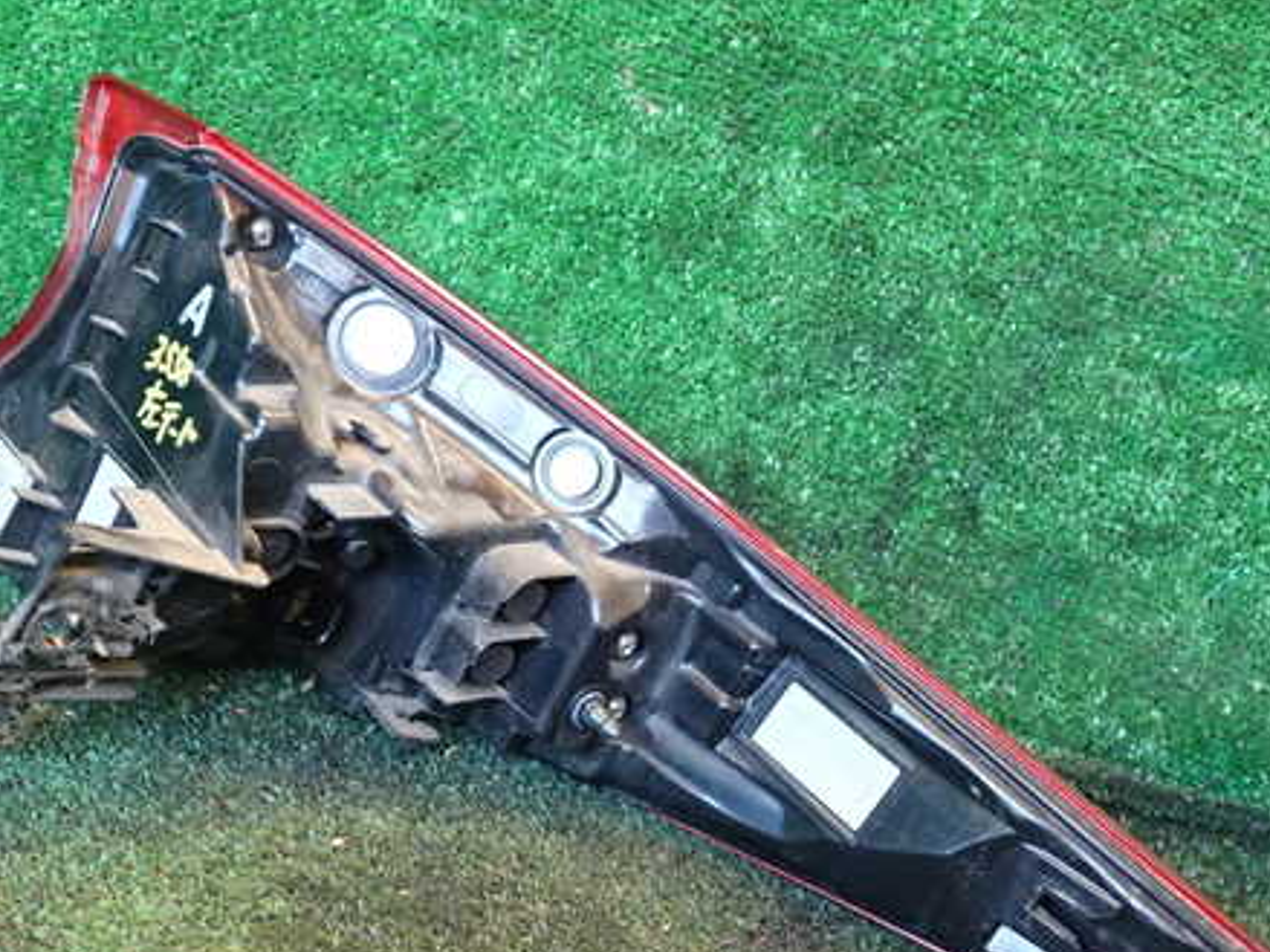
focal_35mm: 41
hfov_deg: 45.8
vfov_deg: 35.1
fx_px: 1504
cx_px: 634
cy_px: 532
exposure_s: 1/30
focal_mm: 5.4
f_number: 2.3
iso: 320
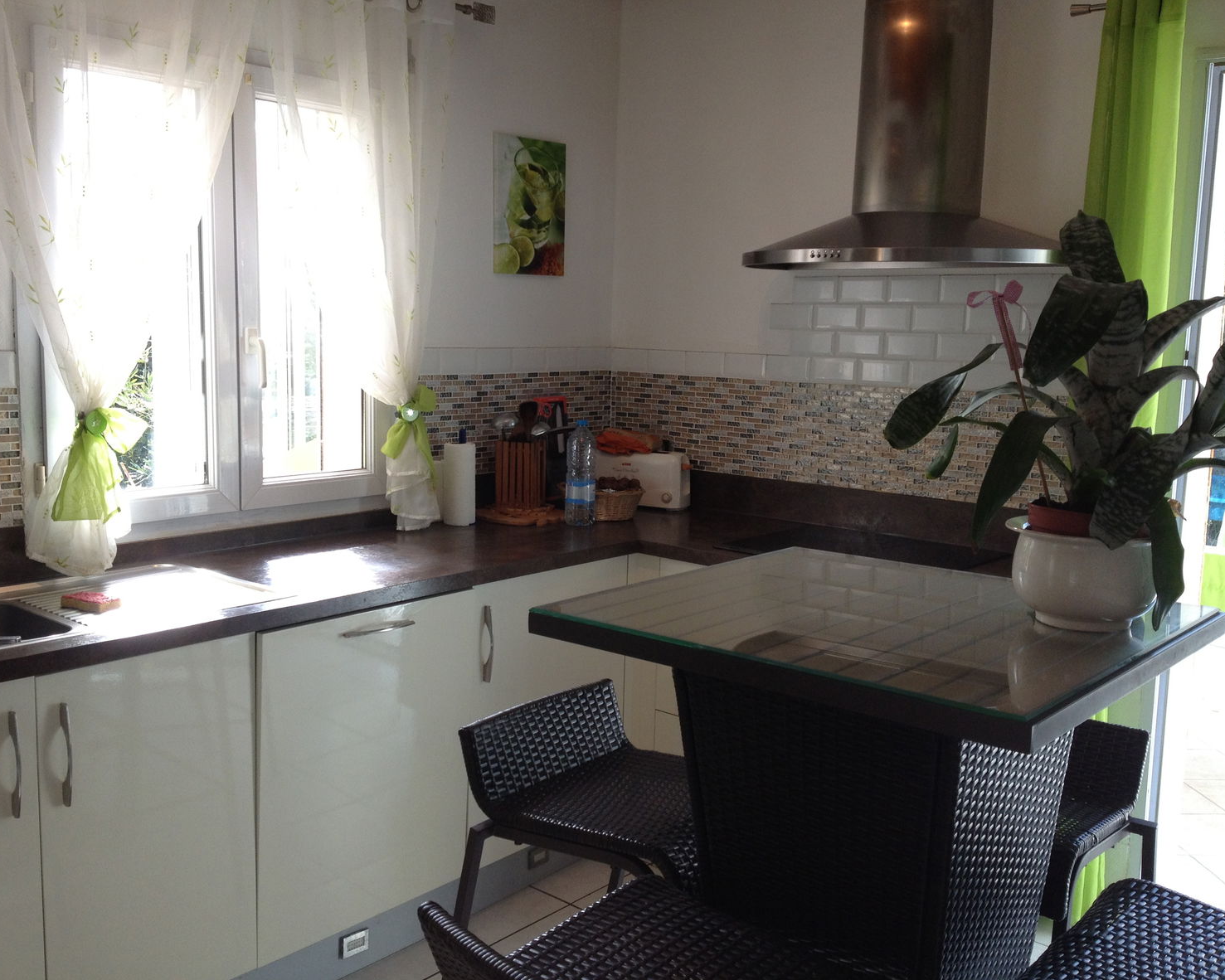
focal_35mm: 37
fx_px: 1342
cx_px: 573
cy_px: 483
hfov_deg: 49.0
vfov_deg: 40.1
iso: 80
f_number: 2.4
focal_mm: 4.28
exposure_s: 1/120
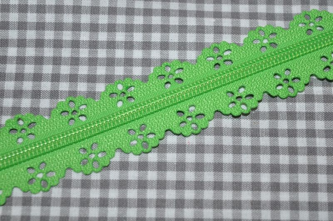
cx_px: 166
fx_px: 665
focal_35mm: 72
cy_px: 110
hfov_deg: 28.1
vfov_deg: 18.9
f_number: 5.3
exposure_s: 1/60
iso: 200
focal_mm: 48
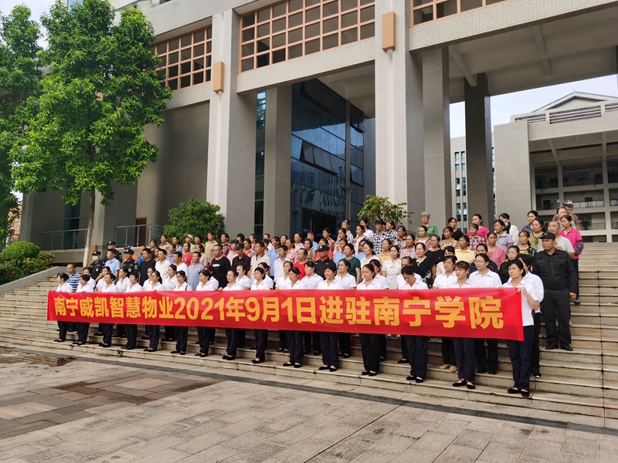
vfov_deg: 51.4
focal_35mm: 27
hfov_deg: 65.3
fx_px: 482
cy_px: 232
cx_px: 309
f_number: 1.6
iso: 50
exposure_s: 1/1779
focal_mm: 5.56
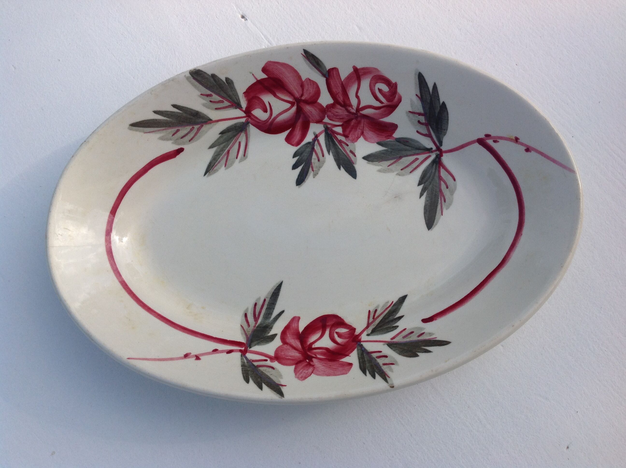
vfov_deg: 40.6
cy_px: 234
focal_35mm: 35
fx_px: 632
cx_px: 313
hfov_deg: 52.7
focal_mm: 4.28
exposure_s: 1/1779
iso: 50
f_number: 2.4
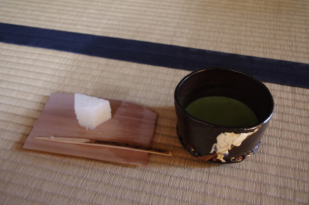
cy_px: 102
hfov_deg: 49.6
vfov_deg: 34.1
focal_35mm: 39
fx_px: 334
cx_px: 154
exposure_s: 1/6
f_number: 5
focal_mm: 26.25
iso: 1600
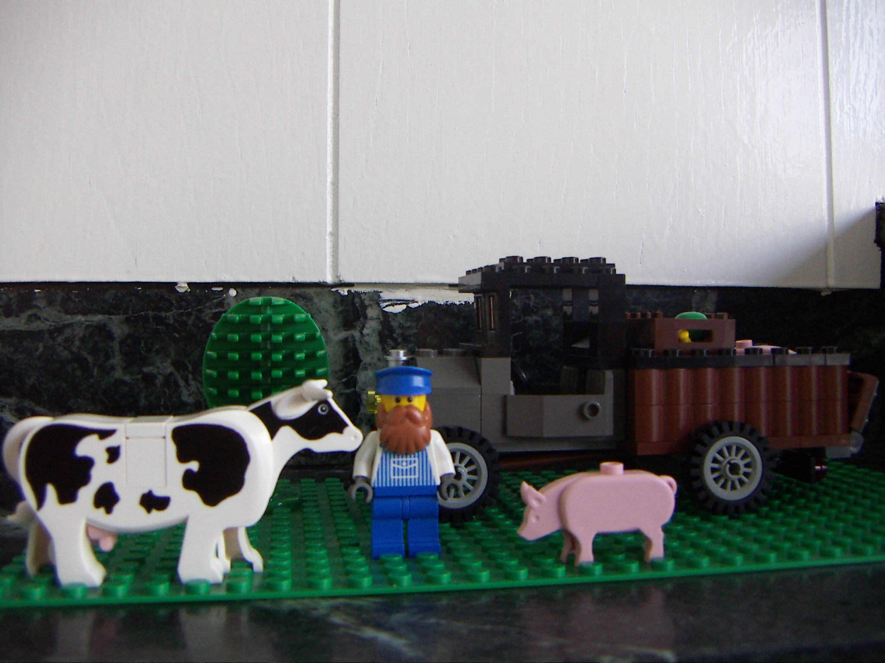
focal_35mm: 36
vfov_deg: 39.7
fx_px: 920
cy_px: 332
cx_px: 442
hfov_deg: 51.4
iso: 100
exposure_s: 1/50
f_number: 2.8
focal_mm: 4.7
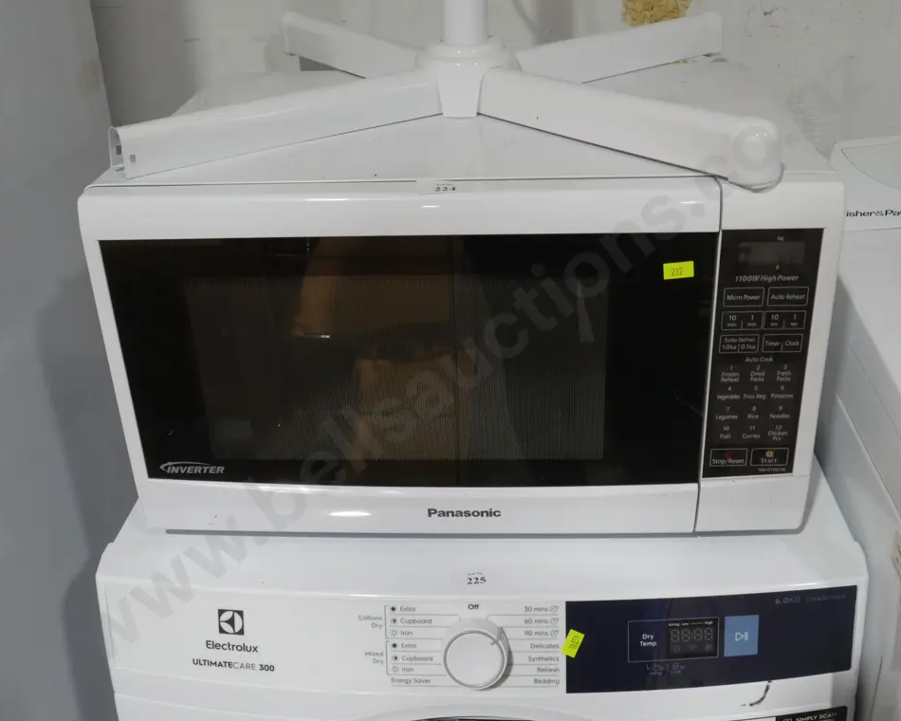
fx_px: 1067
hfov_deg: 45.8
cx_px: 473
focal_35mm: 40
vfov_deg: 37.3
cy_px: 359
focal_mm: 19
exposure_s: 1/60
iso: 2000
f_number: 10
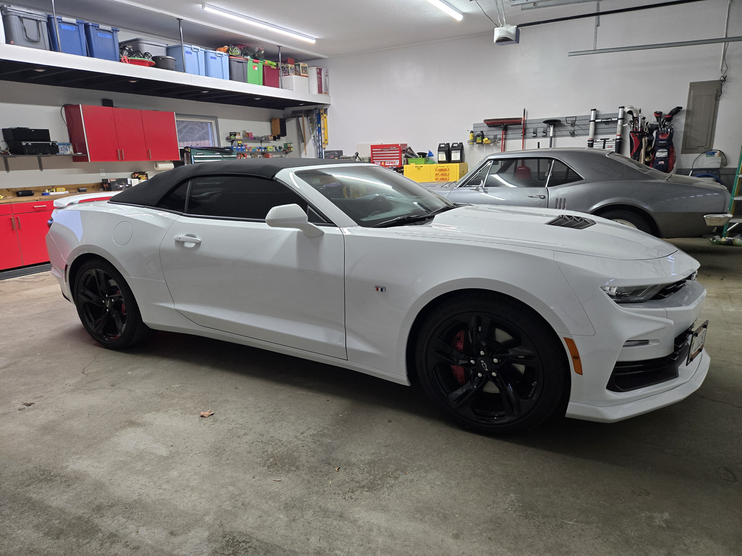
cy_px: 278
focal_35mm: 23
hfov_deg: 73.9
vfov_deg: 58.9
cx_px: 371
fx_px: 493
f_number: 1.8
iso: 250
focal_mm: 5.4
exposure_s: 1/120
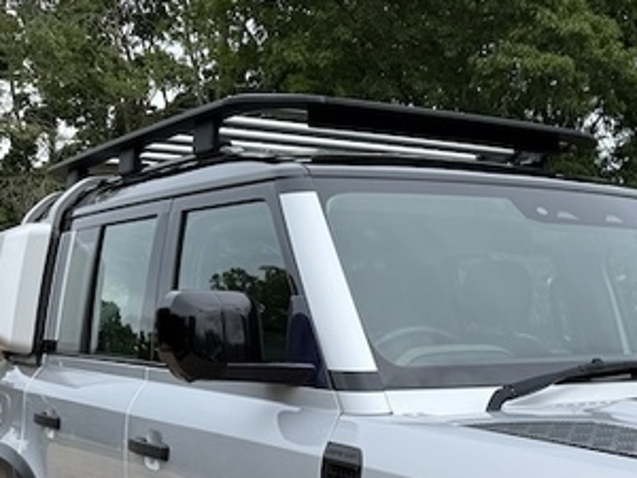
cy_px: 610
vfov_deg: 21.0
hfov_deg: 27.8
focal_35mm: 64
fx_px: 1178
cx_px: 687
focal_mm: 6.76
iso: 80
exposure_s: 1/3425
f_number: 1.78
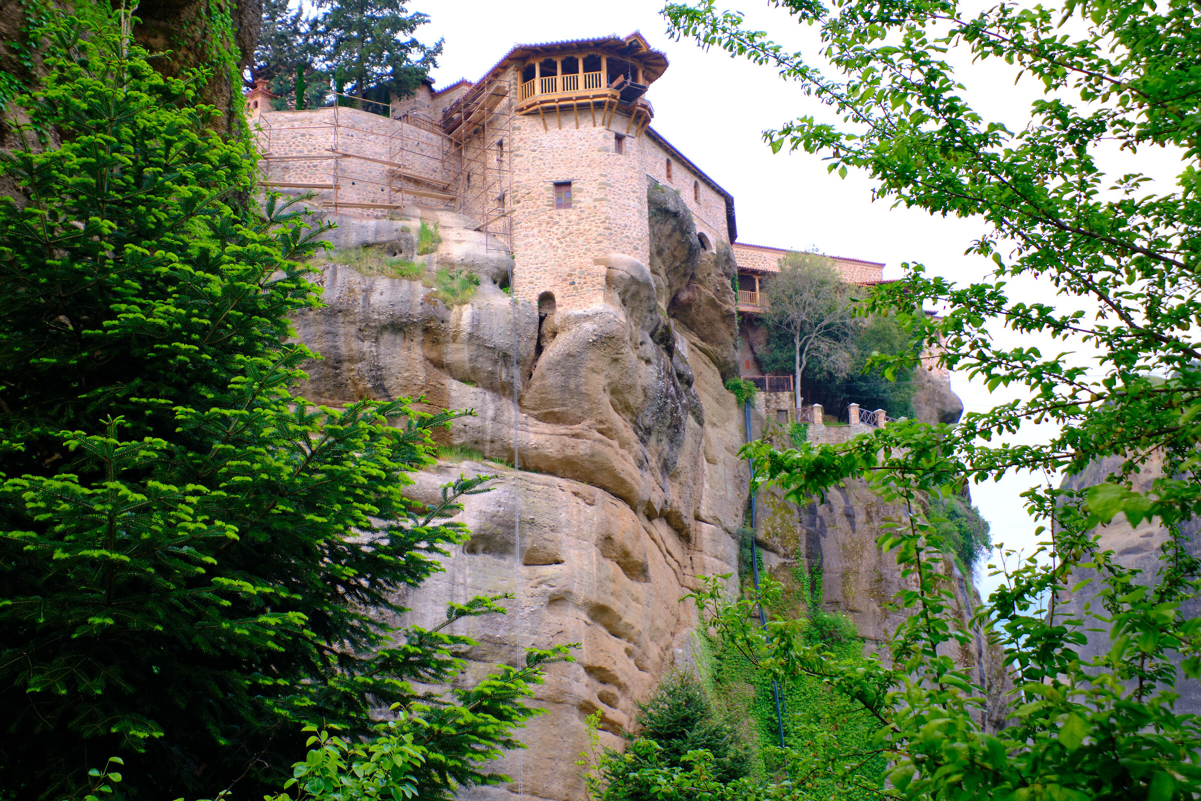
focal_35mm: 36
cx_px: 600
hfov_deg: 53.1
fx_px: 1201
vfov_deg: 36.9
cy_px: 400
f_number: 4
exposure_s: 1/30
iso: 160
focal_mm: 24
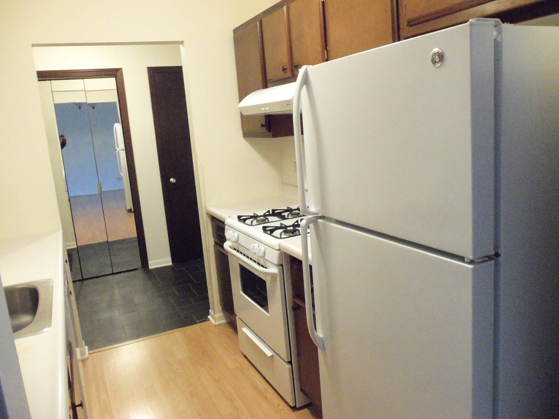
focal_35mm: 29
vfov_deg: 48.2
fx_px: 468
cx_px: 280
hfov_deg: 61.7
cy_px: 210
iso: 400
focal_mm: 5.2
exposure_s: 1/25
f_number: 3.4
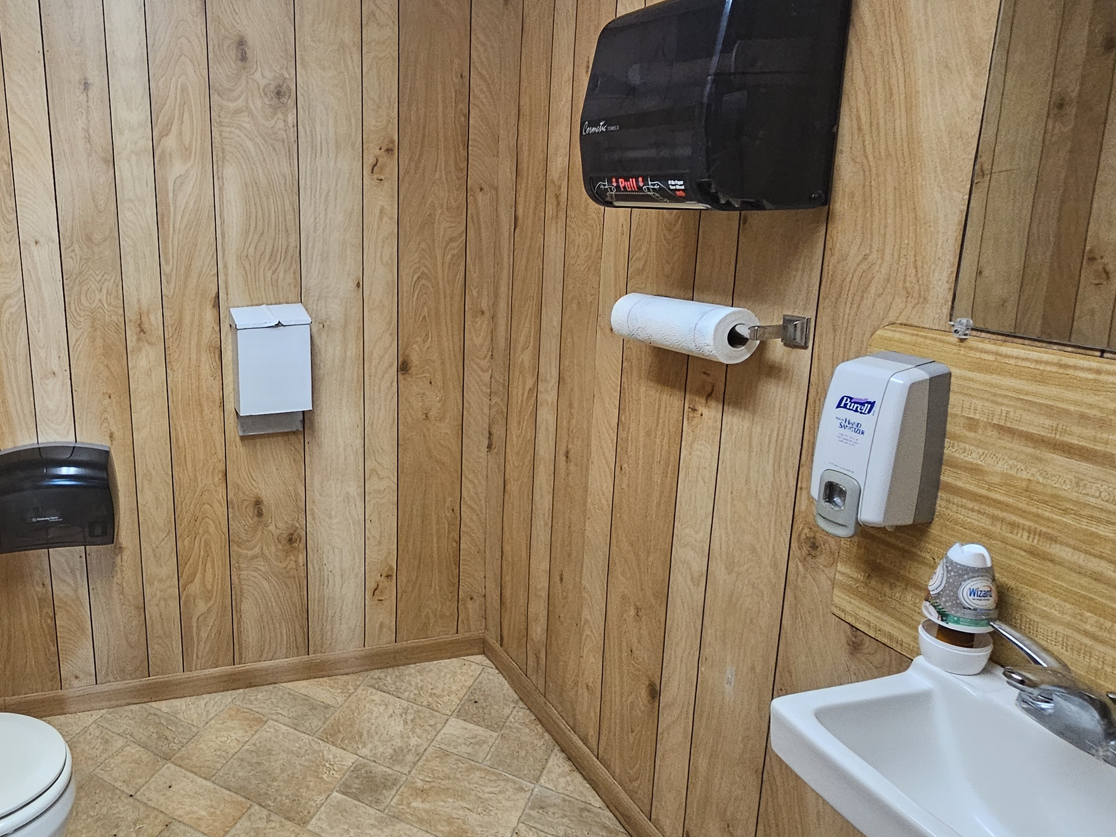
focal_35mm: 23
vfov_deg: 58.8
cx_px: 244
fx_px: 742
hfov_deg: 67.8
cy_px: 378
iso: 500
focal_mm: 2.2
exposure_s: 1/30
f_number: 2.2
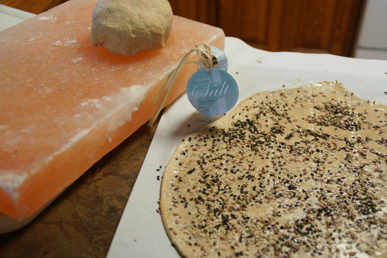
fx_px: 484
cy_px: 129
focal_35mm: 45
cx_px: 194
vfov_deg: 29.9
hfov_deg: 43.6
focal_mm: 30
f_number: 4
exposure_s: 1/40
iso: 800
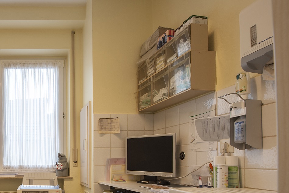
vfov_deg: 48.1
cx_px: 34
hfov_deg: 61.4
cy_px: 158
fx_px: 201
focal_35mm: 25
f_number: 14
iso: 200
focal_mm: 14
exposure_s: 1/5
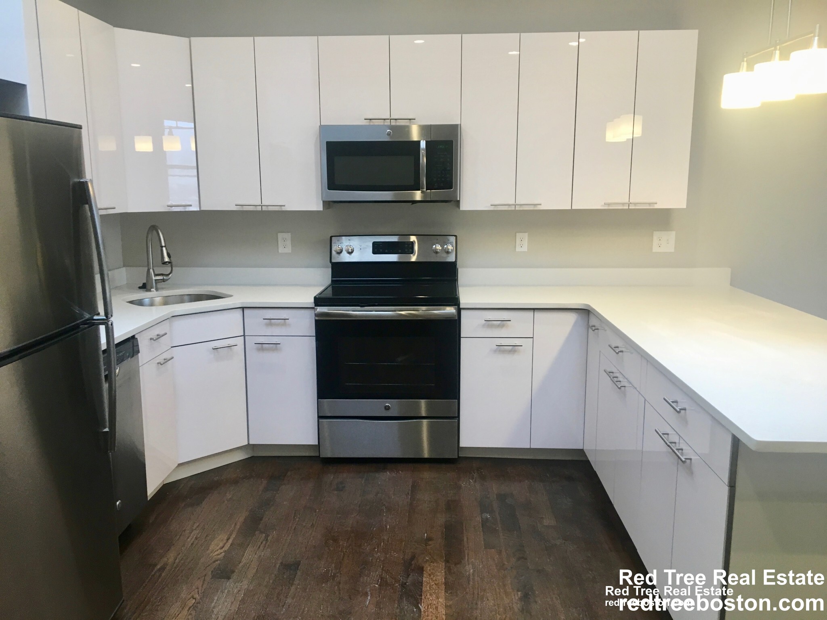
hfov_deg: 61.7
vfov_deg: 48.2
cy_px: 310
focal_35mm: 29
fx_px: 693
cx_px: 414
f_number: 2.2
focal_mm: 4.15
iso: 40
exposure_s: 1/30
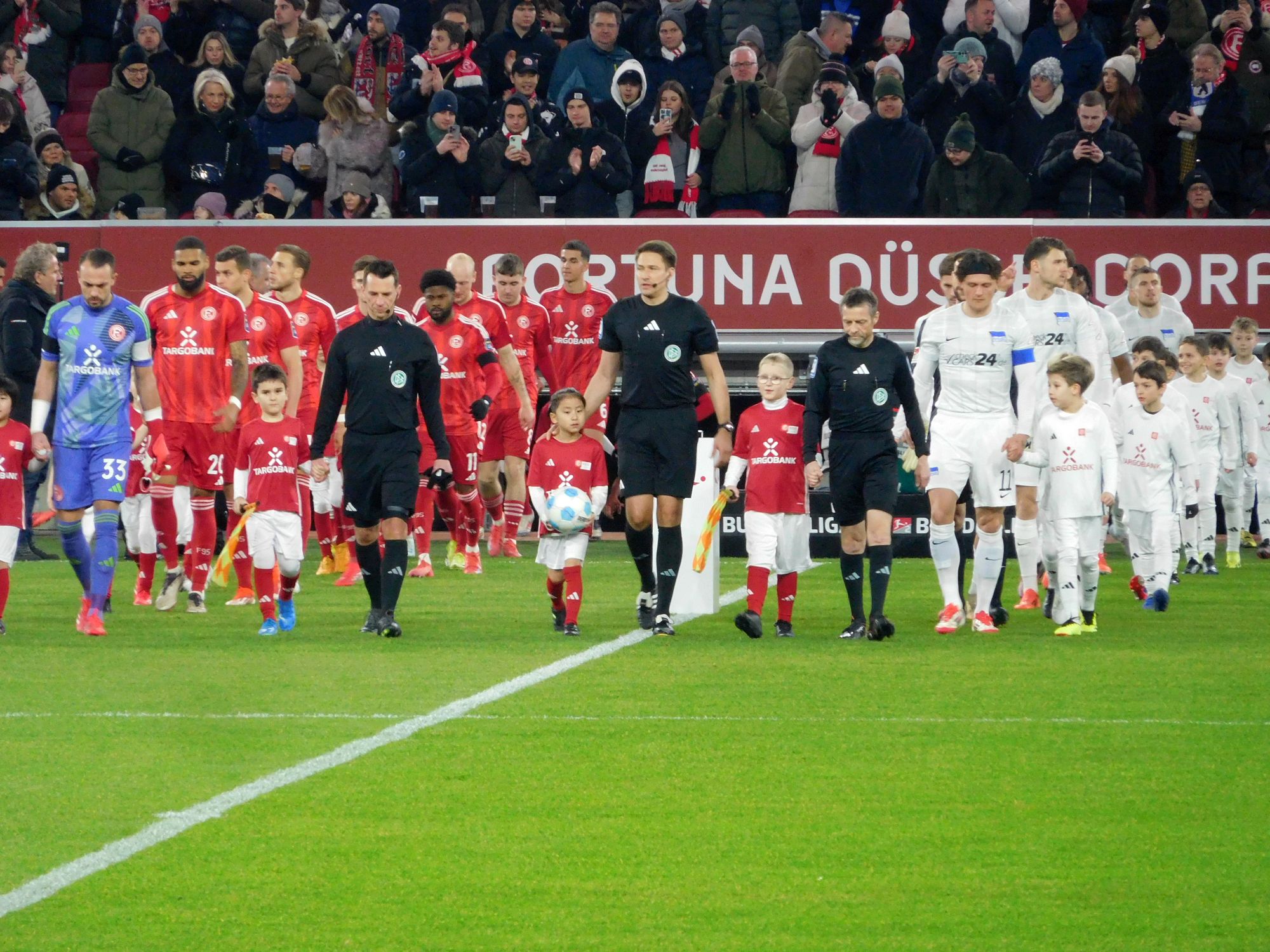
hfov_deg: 5.7
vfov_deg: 4.2
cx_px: 635
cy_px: 476
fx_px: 12841
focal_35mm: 350
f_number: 6
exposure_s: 1/60
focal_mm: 62.4
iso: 500
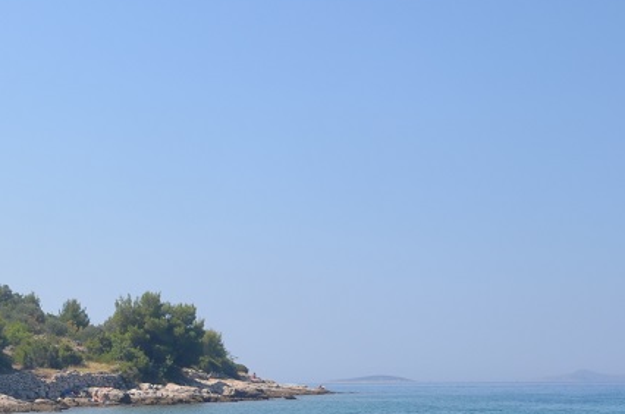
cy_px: 506
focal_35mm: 78
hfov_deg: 24.5
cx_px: -38
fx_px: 1351
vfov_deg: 16.6
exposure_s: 1/320
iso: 100
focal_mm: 18
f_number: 9
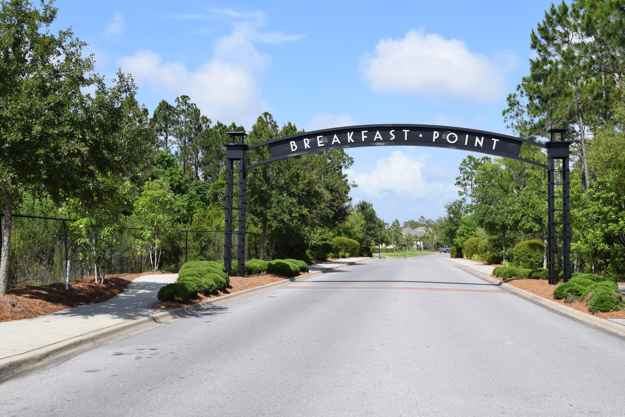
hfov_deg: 51.3
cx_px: 312
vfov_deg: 35.5
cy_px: 208
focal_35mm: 38
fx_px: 651
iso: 200
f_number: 9
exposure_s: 1/320
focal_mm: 25
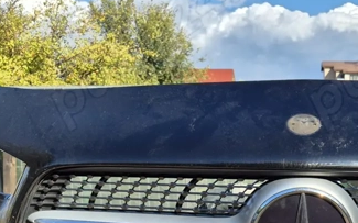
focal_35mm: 75
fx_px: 732
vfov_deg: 16.0
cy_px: 330
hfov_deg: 26.9
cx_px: 296
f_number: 1.8
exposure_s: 1/1052
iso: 25
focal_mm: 5.4
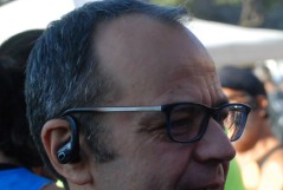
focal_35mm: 188
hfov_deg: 10.9
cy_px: 182
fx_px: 1483
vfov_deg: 7.3
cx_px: 232
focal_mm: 50
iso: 1000
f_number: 5
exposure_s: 1/1250
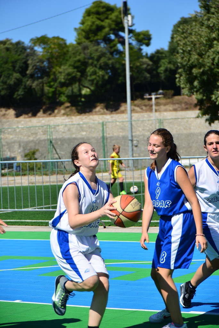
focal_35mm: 120
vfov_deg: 17.1
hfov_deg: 11.4
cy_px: 164
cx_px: 110
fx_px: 1093
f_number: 6.3
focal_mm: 120
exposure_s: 1/1000
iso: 200
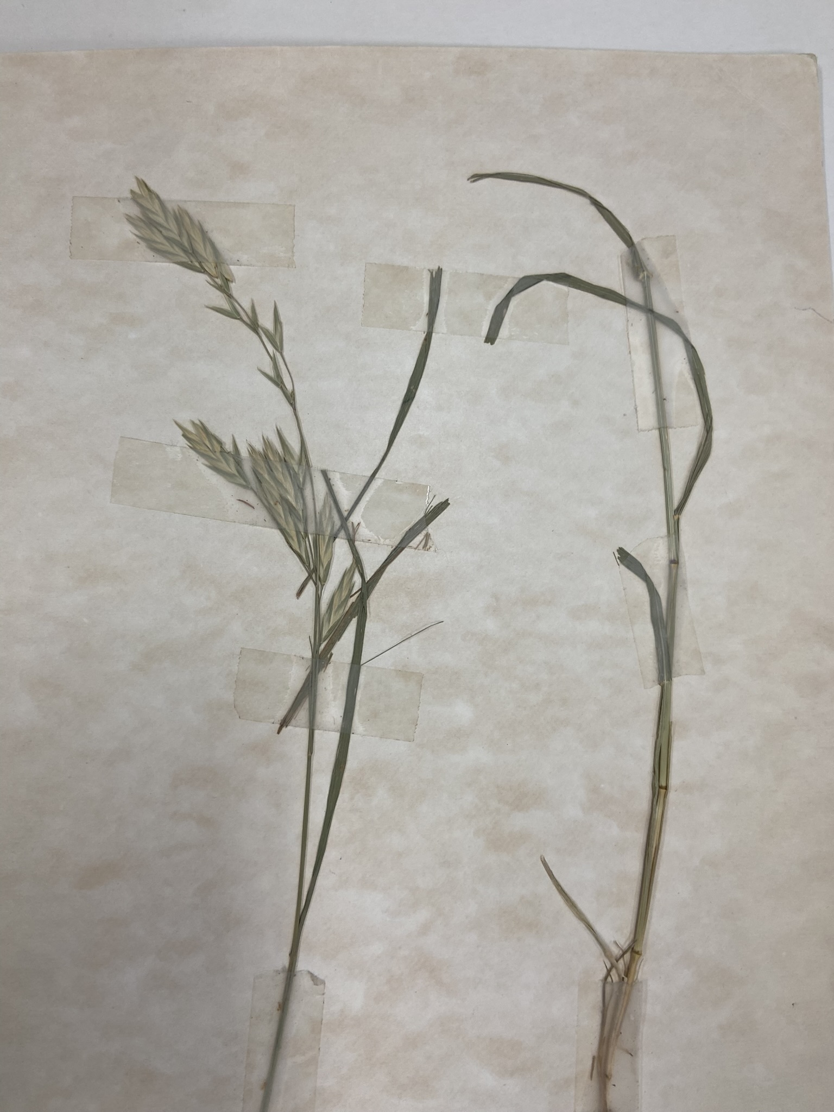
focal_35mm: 26
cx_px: 417
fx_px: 835
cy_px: 556
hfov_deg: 53.1
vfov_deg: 67.3
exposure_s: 1/118
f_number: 1.8
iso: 50
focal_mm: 4.25
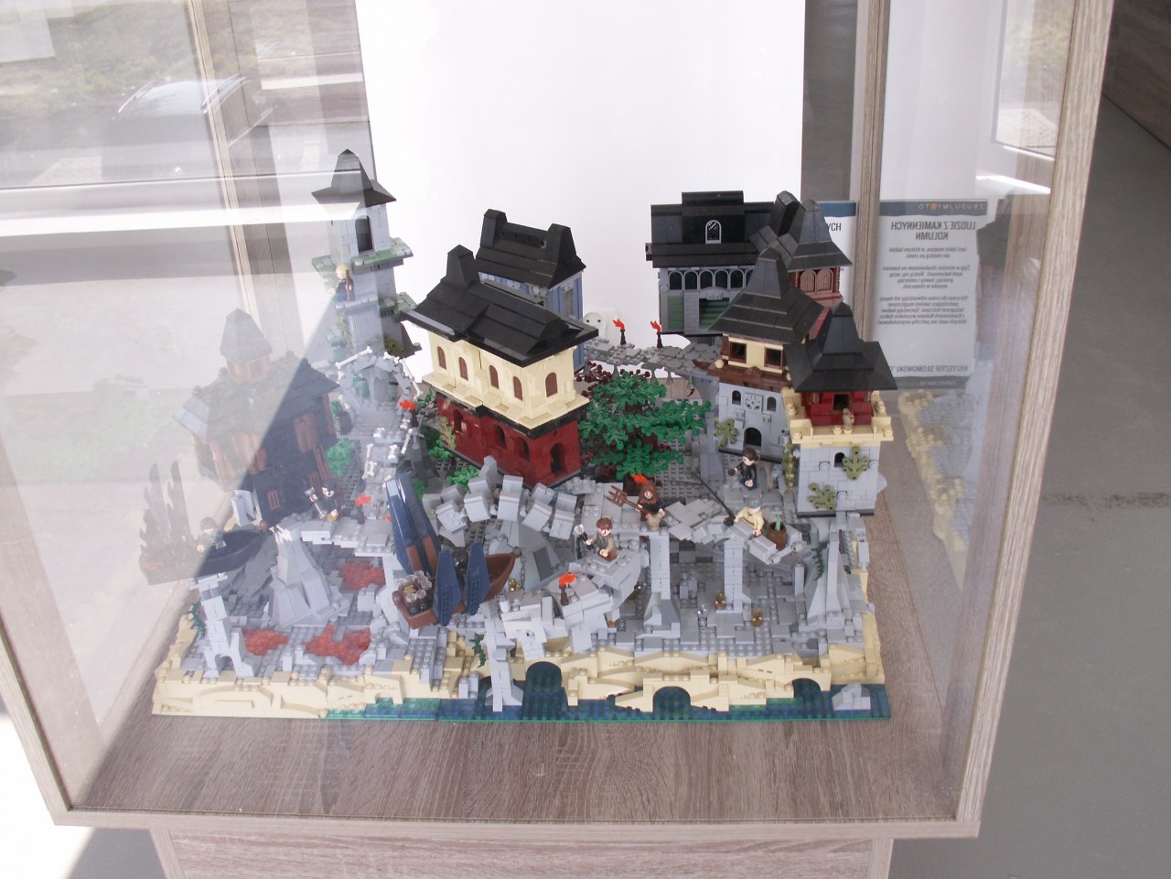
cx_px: 586
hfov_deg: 52.6
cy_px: 440
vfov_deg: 40.7
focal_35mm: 35
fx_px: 1184
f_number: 4
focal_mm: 5.86
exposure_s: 1/50
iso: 50
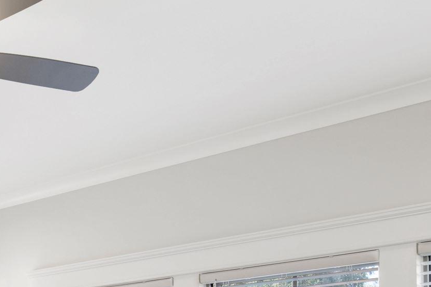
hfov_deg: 24.2
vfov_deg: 17.7
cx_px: -168
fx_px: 838
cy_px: 412
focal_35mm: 70
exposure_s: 1/15
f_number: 11
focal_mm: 19
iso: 200
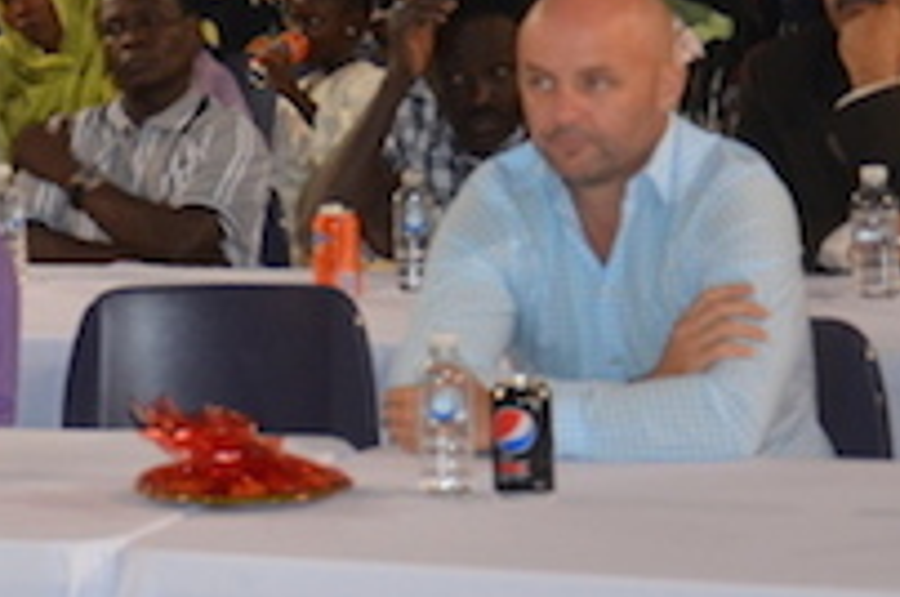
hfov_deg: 10.0
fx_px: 4992
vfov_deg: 6.8
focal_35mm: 200
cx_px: -477
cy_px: 200
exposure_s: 1/60
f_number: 4.8
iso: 800
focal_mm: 42
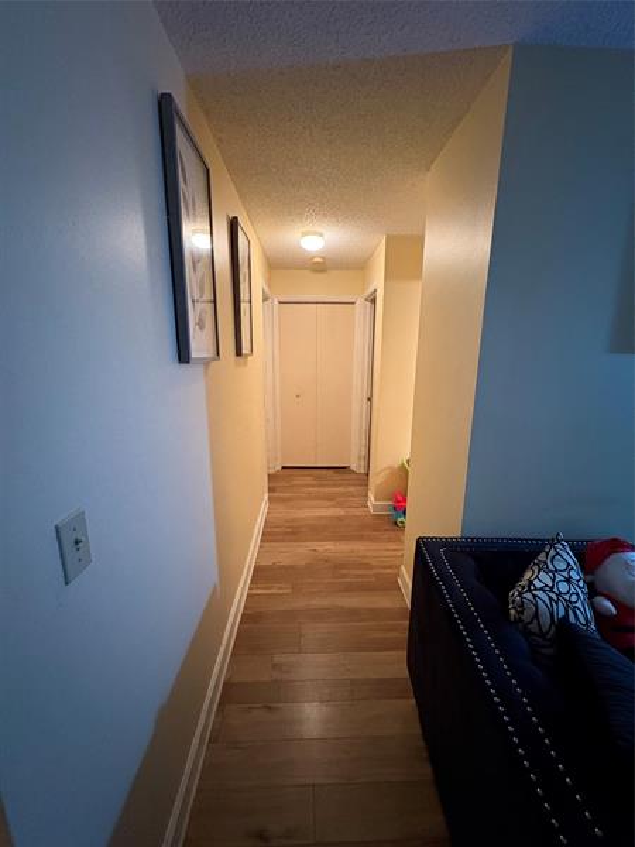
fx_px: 342
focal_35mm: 14
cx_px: 318
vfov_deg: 102.1
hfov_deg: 85.7
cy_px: 424
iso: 800
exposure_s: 1/60
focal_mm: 2.22
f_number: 2.2
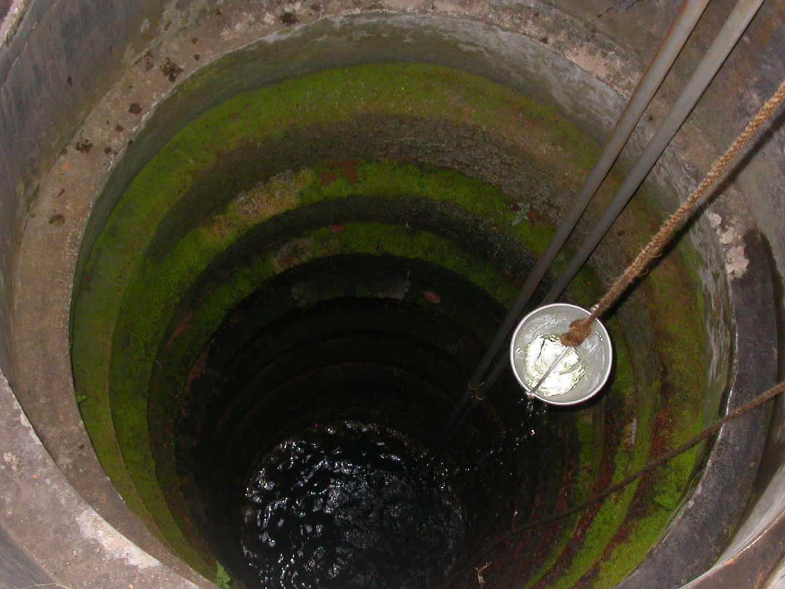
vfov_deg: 33.6
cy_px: 320
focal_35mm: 43
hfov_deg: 43.8
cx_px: 439
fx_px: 975
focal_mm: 7.85
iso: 200
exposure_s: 1/60
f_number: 2.6
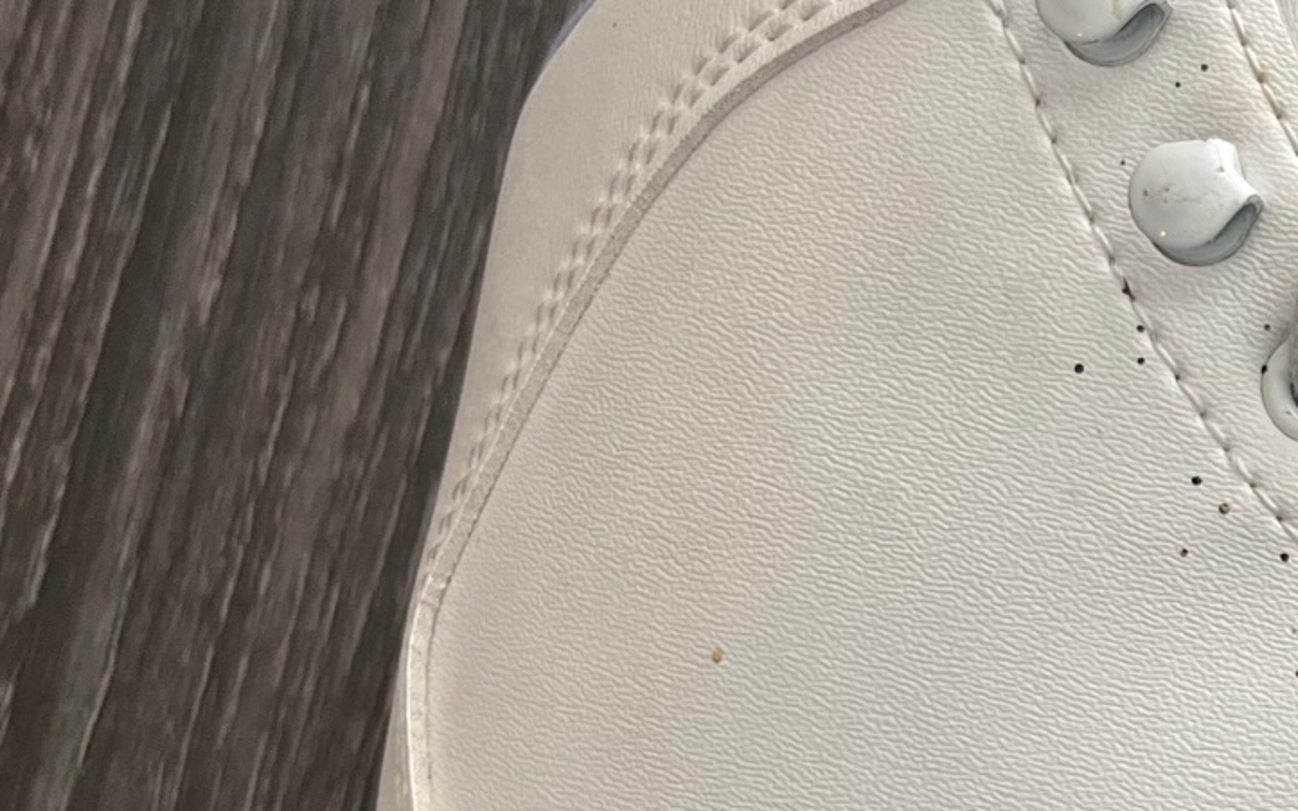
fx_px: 2723
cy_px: 928
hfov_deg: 24.1
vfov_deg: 16.4
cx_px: 1593
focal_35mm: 77
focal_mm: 5.1
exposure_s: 1/120
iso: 80
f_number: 1.6
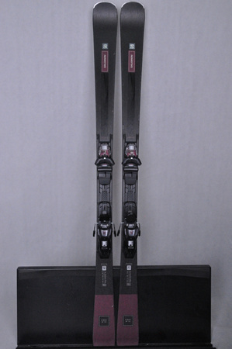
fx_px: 349
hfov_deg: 36.8
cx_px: 116
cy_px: 174
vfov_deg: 53.2
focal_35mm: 36
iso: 3200
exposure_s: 1/125
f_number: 9.5
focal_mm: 24
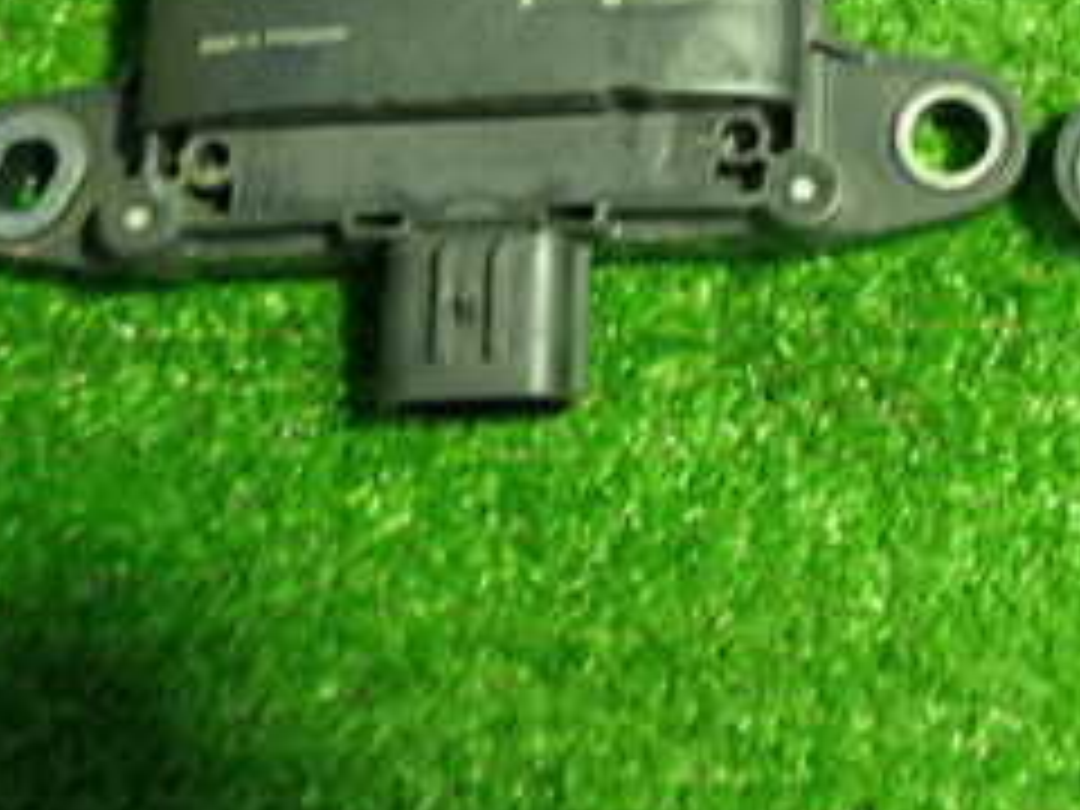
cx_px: 1076
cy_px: -63
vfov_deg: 18.9
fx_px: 2340
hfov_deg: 24.8
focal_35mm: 75
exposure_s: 1/30
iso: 400
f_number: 2.3
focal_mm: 5.4
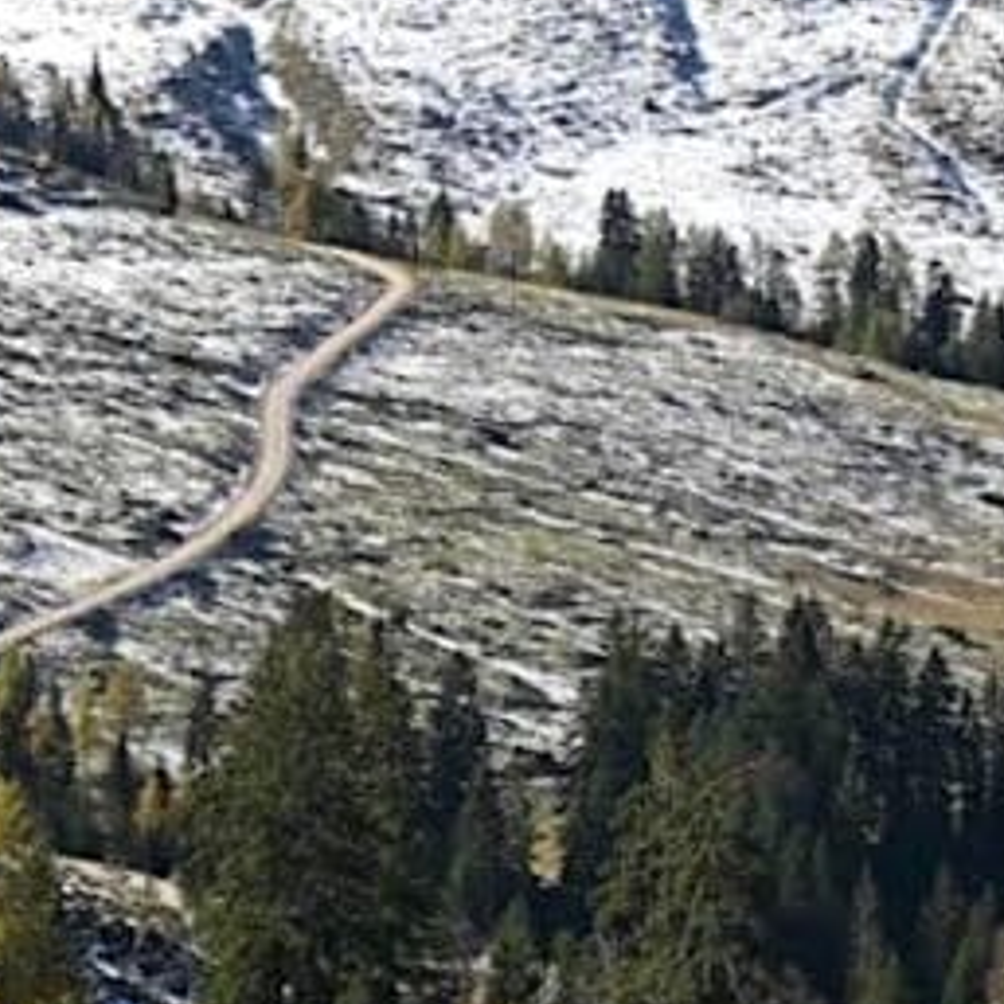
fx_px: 5775
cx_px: 191
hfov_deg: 9.9
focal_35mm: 176
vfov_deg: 9.9
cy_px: 207
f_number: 6.3
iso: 100
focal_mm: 52
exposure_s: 1/320
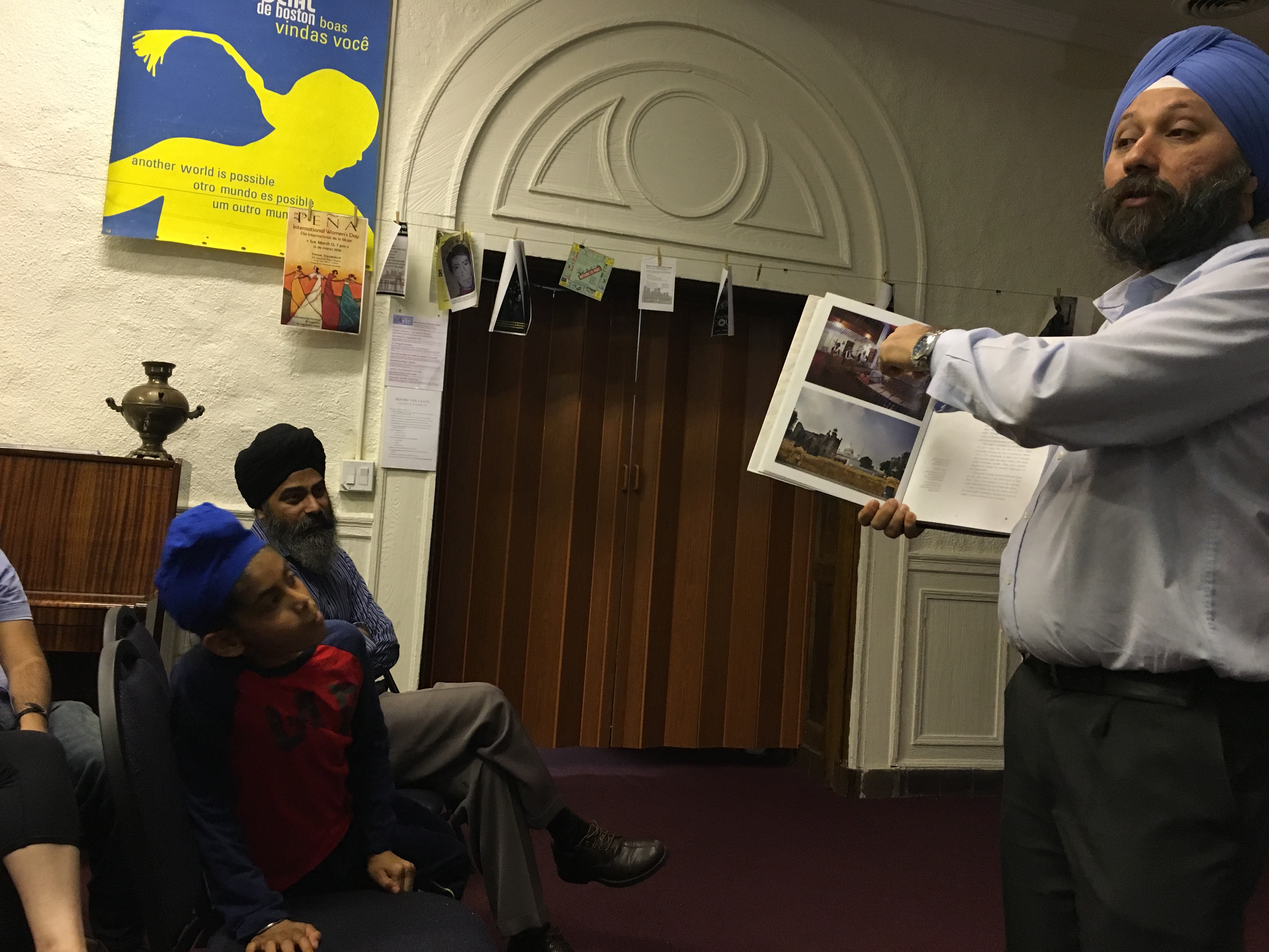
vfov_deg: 48.2
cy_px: 476
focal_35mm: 29
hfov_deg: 61.7
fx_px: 1063
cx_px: 634
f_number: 2.2
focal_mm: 4.15
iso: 200
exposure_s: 1/20
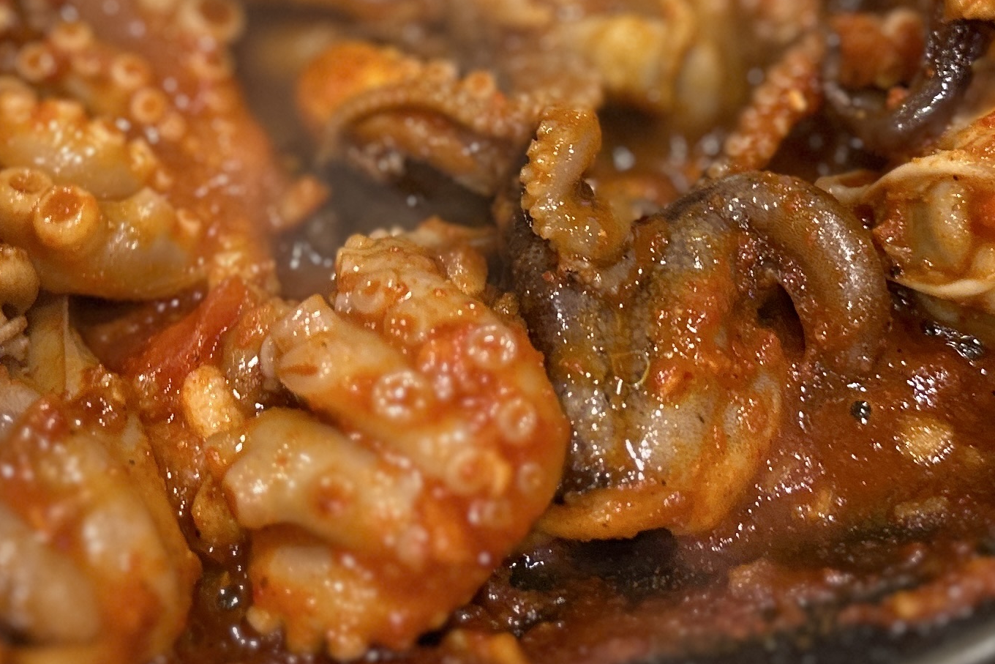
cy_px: 33
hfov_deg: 27.2
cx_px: 356
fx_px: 2045
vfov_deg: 18.1
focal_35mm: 74
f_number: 1.78
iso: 320
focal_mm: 6.86
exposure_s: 1/60
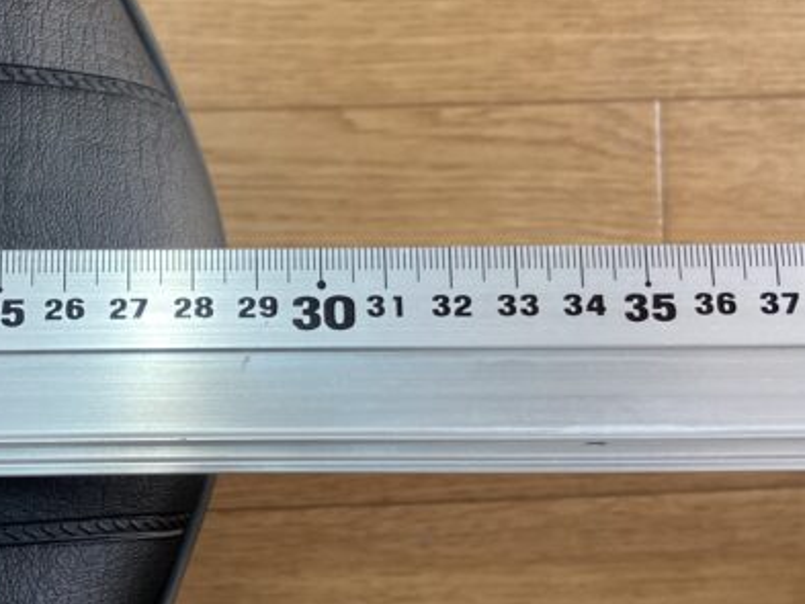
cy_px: 274
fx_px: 1326
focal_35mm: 57
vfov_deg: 25.7
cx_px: 203
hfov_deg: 33.1
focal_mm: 3.99
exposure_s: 1/50
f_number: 1.8
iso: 200
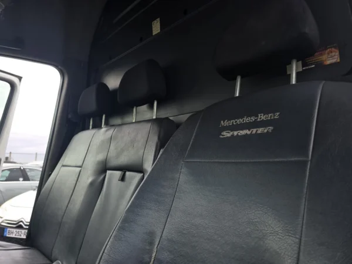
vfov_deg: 58.9
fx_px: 234
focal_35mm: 23
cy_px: 132
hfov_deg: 73.9
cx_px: 176
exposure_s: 1/104
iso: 12
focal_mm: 6.3
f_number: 1.7
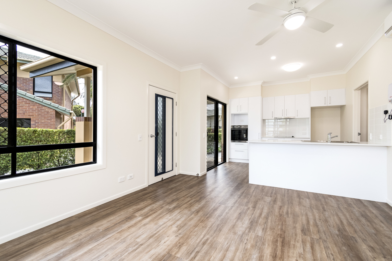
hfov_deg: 100.4
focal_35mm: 15
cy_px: 130
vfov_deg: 77.3
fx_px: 163
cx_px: 196
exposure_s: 1/500
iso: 800
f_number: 11
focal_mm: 10
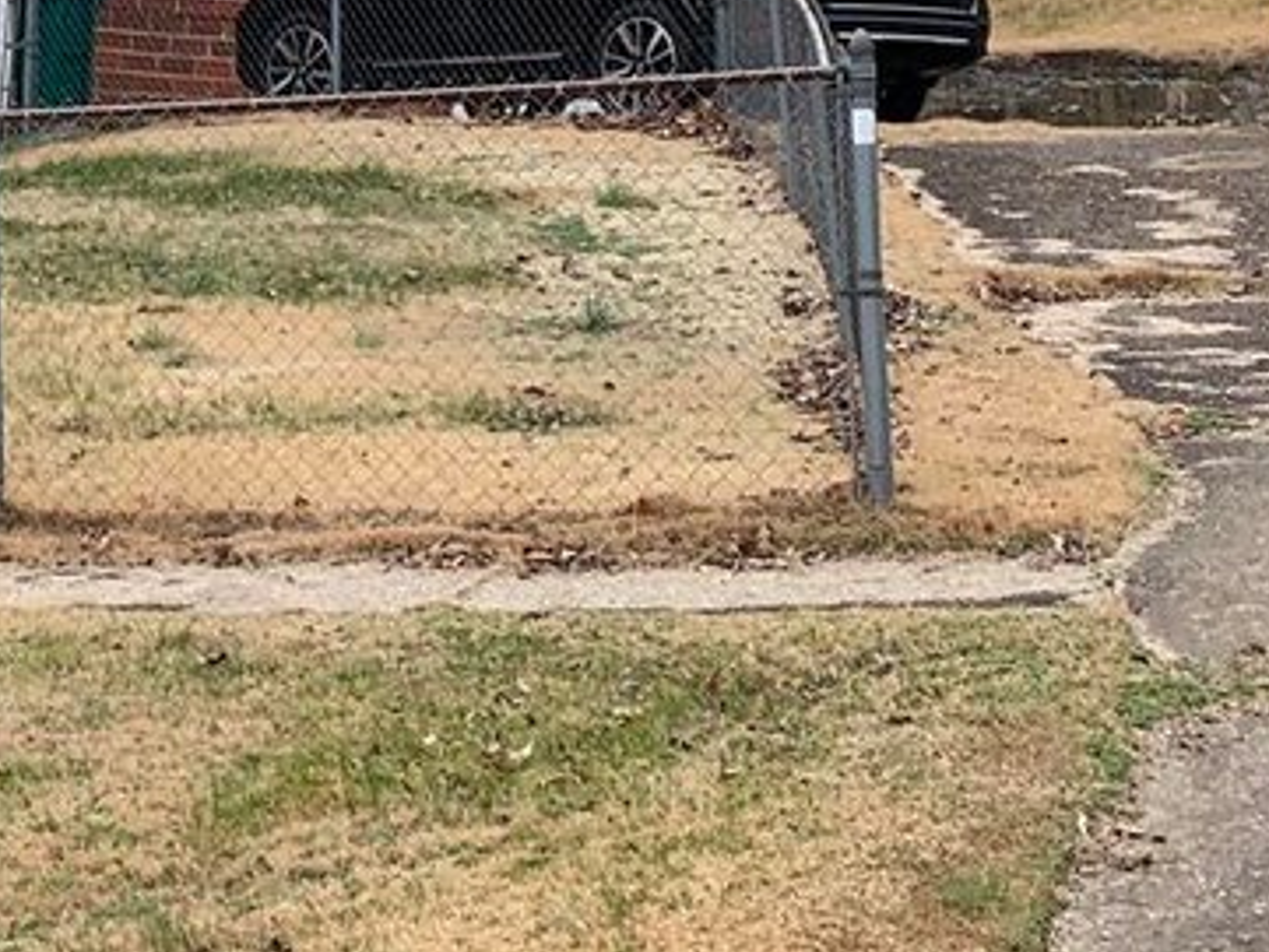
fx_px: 3997
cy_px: -30
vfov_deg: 13.4
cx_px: -529
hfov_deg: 16.7
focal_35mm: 109
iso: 25
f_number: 1.8
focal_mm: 4.25
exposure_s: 1/594
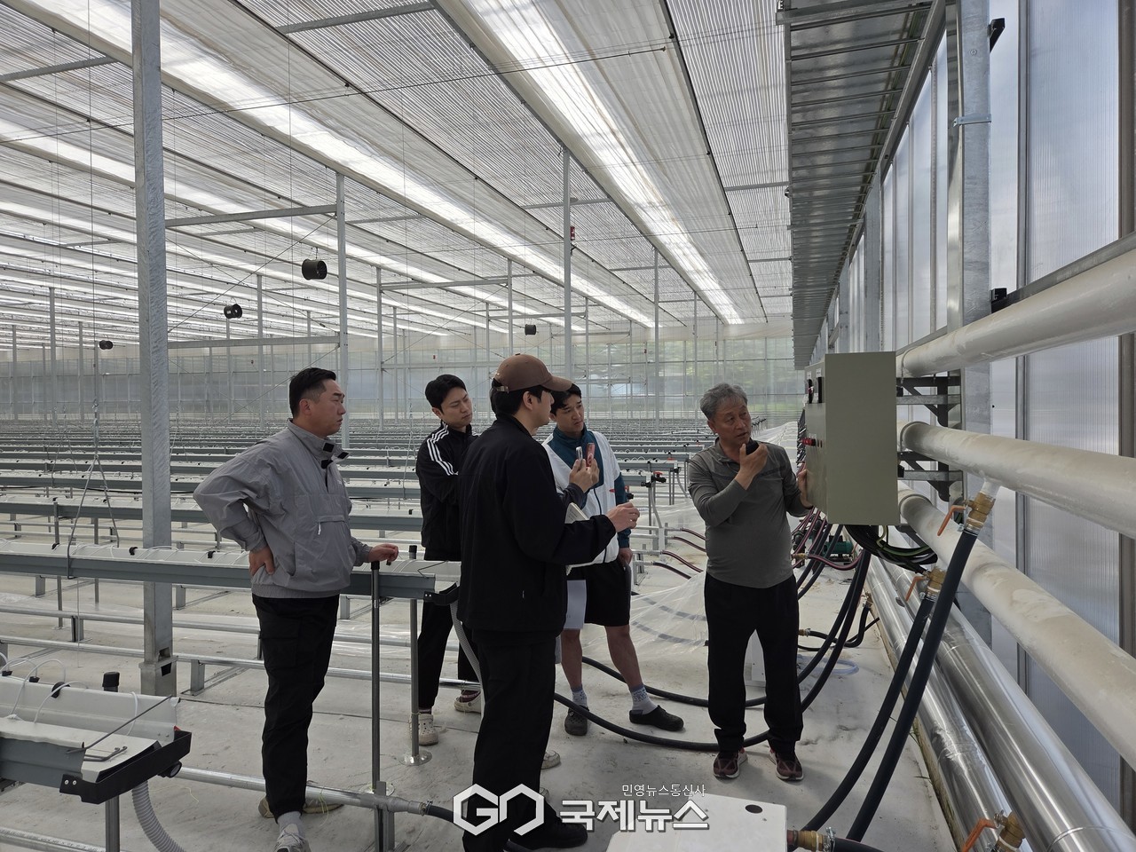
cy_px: 426
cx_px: 568
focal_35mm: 23
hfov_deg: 73.9
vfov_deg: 58.9
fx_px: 755
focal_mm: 5.4
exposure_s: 1/2745
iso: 80
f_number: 1.8
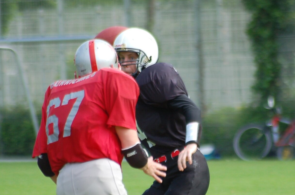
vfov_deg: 1.9
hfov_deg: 2.8
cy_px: 142
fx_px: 6011
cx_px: 185
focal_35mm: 735
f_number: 5.6
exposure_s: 1/640
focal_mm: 270
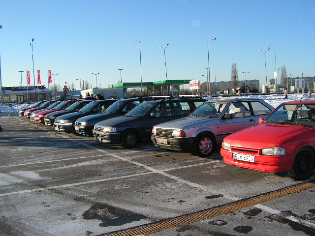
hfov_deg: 51.4
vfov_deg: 39.7
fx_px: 328
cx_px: 158
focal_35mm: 36
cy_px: 118
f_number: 3.2
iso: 100
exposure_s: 1/1250
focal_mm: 6
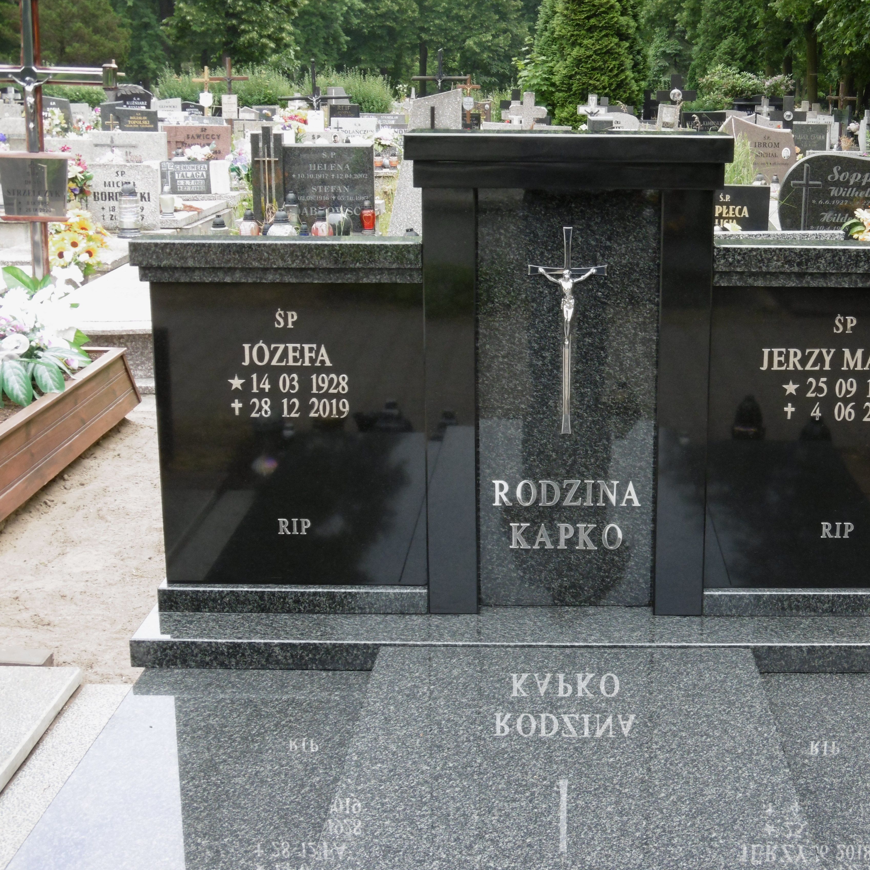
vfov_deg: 28.2
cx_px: 577
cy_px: 440
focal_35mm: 61
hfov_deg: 28.0
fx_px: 1735
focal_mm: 9.2
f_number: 4
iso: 100
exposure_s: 1/160
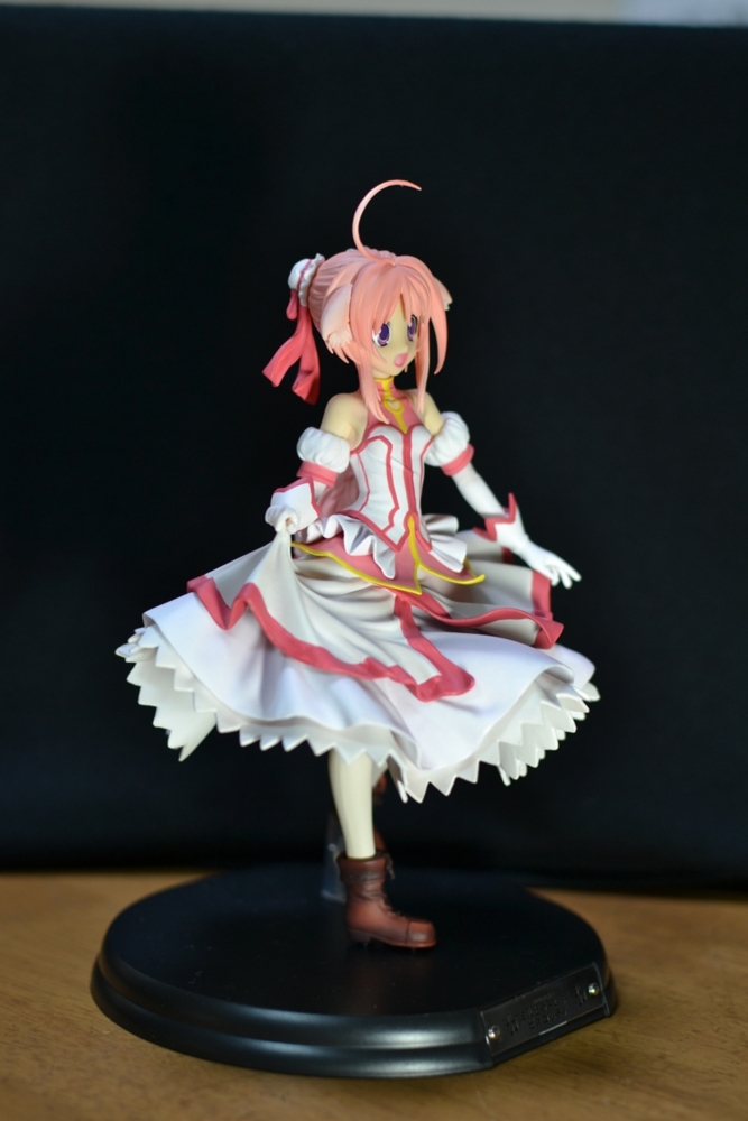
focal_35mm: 52
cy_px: 560
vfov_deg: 37.8
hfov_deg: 25.8
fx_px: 1636
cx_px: 374
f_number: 2.8
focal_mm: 35
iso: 200
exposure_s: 1/40
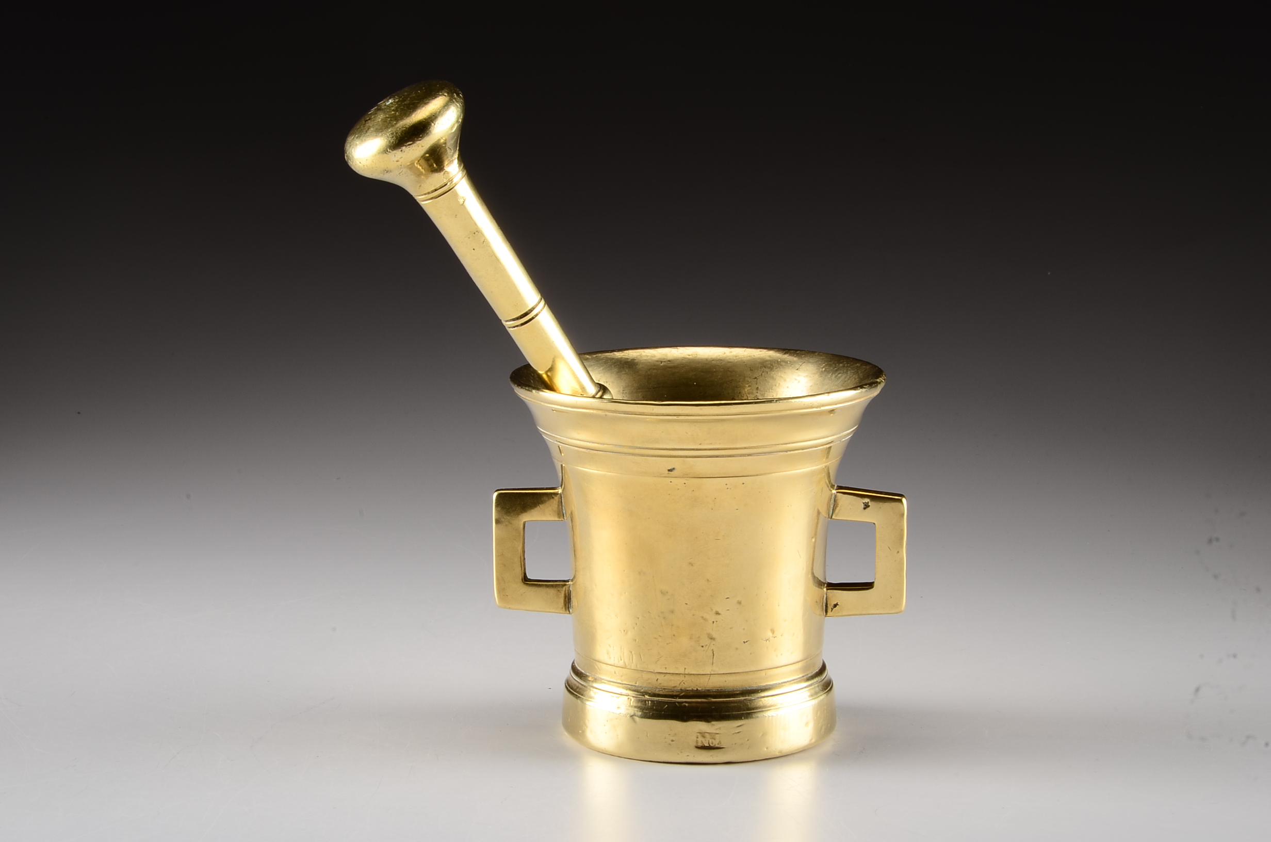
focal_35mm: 93
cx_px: 636
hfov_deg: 22.0
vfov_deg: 14.6
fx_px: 3277
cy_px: 421
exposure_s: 1/200
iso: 100
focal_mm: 62
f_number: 22
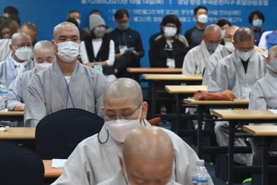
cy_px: 73
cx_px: 225
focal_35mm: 195
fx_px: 1501
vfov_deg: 7.0
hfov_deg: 10.5
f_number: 6.3
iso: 5600
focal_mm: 110
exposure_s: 1/125
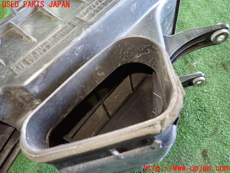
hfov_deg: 69.4
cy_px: 86
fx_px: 166
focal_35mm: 25
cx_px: 115
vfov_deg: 54.9
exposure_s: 1/30
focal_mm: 4.5
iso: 800
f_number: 2
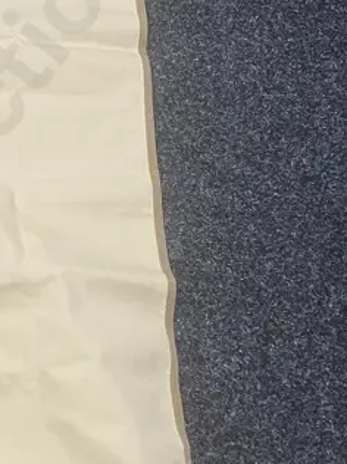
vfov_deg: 21.5
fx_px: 1217
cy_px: 264
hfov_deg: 15.3
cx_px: -122
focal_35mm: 91
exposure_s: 1/50
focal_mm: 3.99
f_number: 1.8
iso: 80
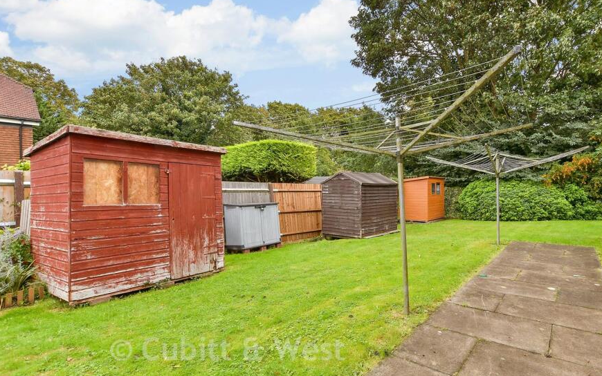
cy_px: 188
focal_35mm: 18
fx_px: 295
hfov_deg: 90.6
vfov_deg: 65.0
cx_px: 340
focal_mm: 10
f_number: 8
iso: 160
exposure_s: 1/30
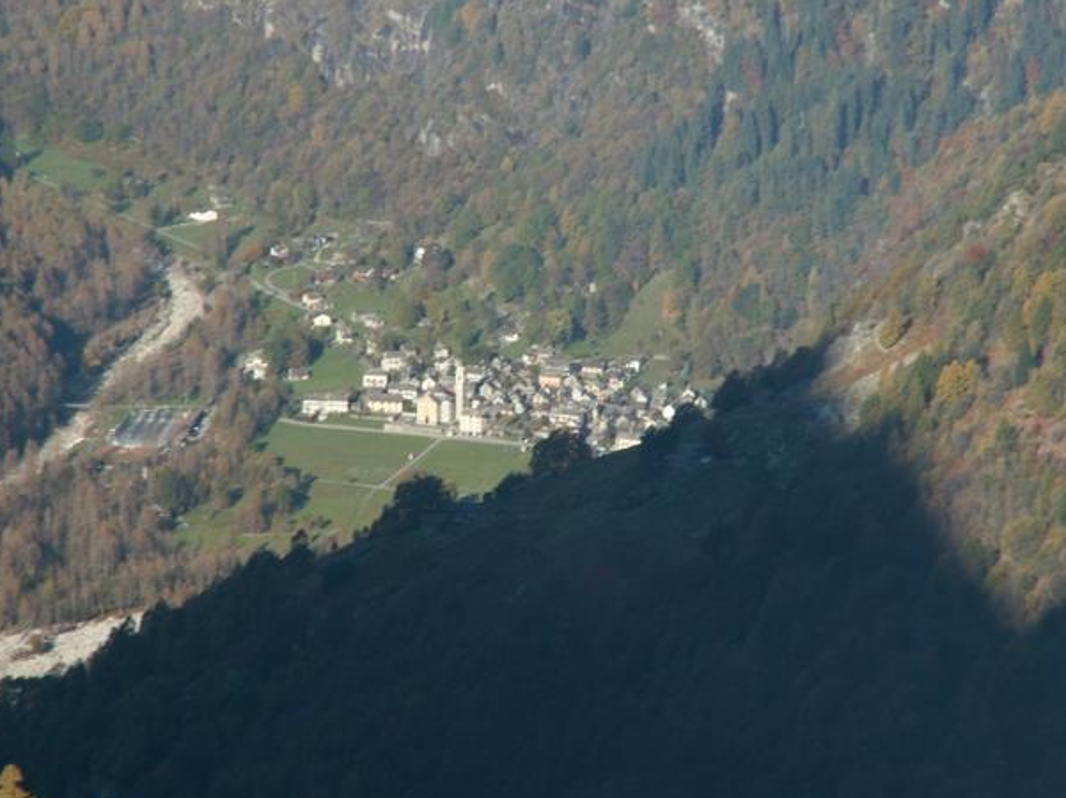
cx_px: 541
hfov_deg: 5.8
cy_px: 395
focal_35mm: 341
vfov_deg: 4.4
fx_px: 10495
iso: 50
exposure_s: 1/160
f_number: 7.1
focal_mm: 52.99
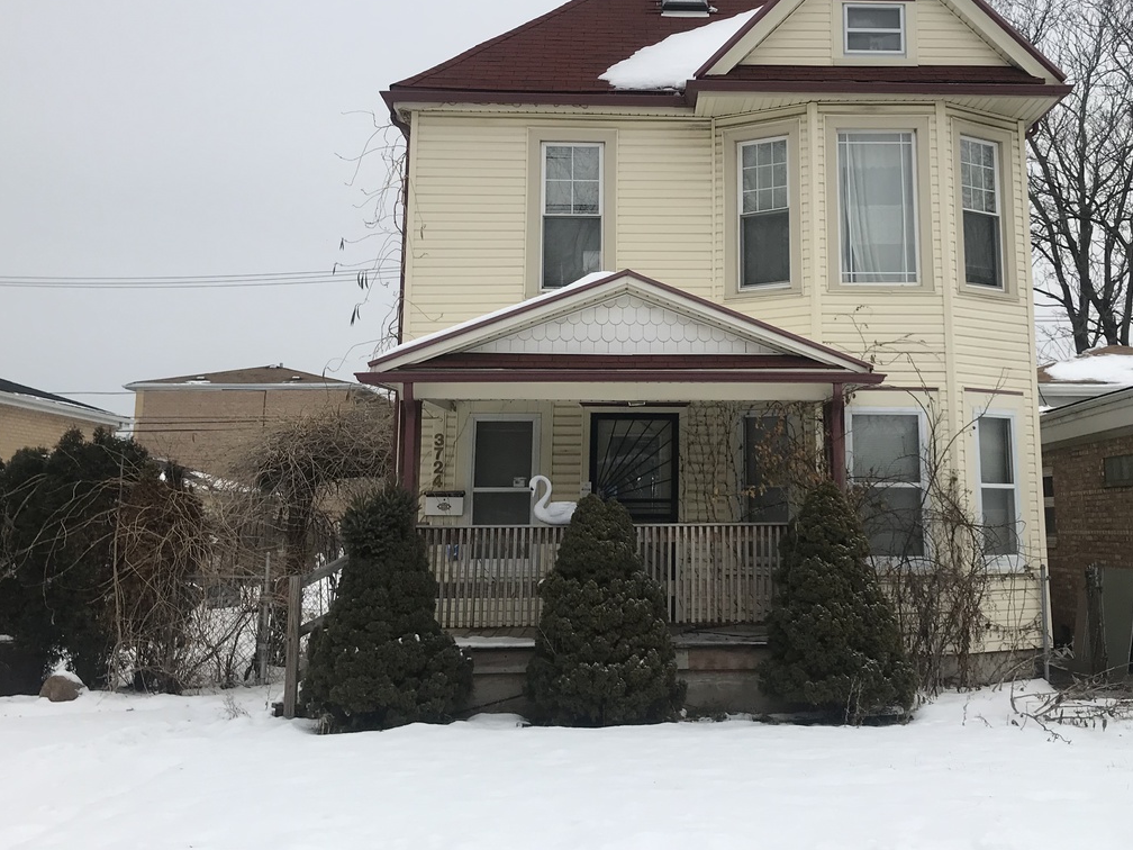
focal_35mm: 40
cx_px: 715
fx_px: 1309
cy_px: 289
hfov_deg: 46.3
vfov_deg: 35.6
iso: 20
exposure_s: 1/1546
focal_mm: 3.99
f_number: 1.8
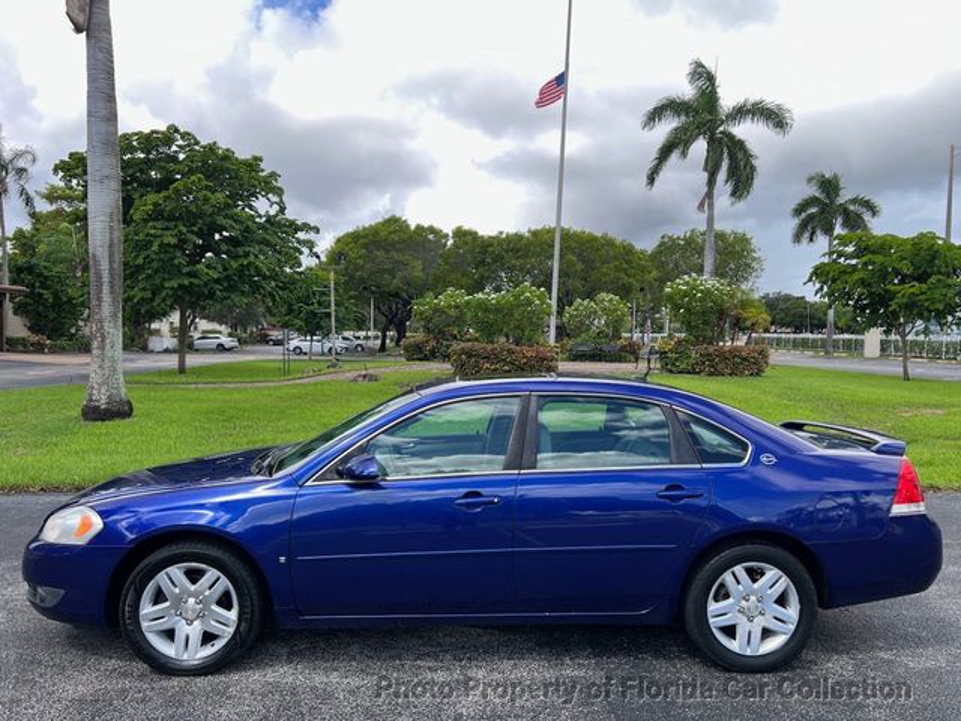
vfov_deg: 53.1
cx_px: 480
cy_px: 360
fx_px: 722
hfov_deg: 67.3
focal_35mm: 26
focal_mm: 5.7
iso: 50
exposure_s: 1/803
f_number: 1.5
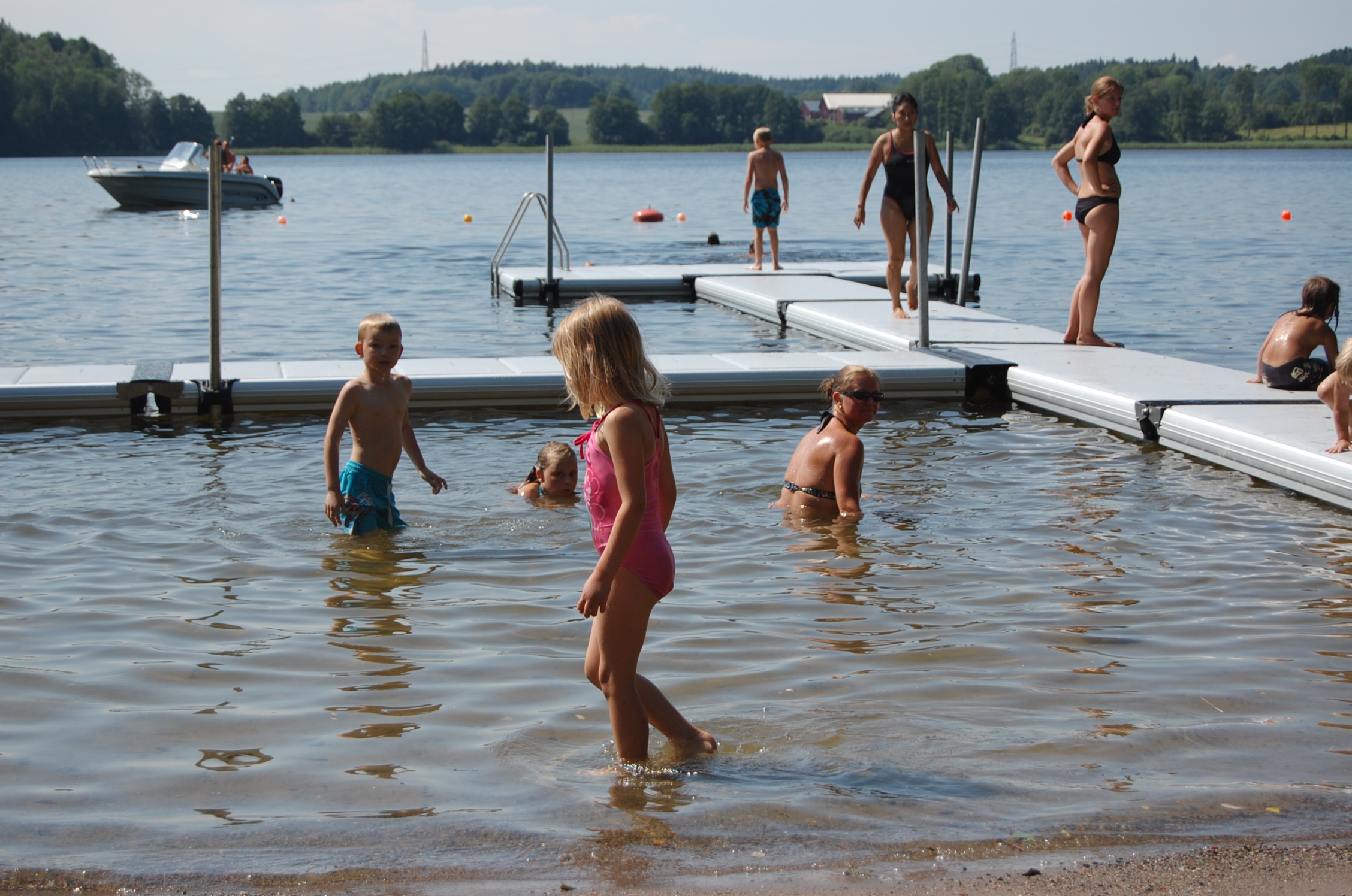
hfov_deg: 27.0
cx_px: 676
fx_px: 2812
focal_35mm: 75
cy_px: 448
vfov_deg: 18.1
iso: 200
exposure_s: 1/1000
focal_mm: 50
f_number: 5.6
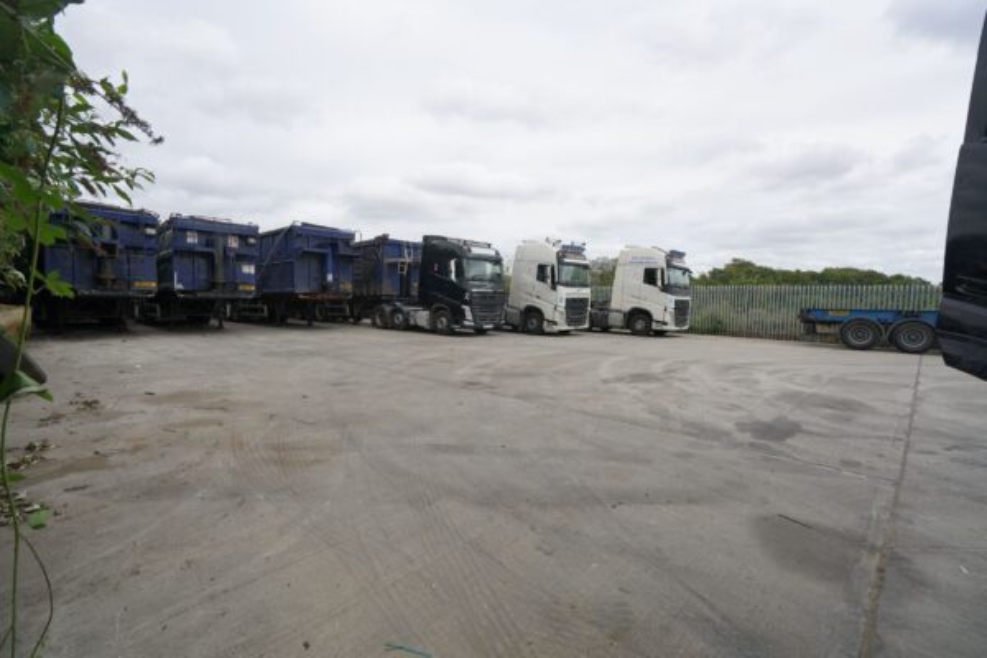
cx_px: 494
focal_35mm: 16
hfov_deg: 96.7
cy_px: 329
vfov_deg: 73.7
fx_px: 439
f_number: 5.6
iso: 100
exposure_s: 1/500
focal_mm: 16
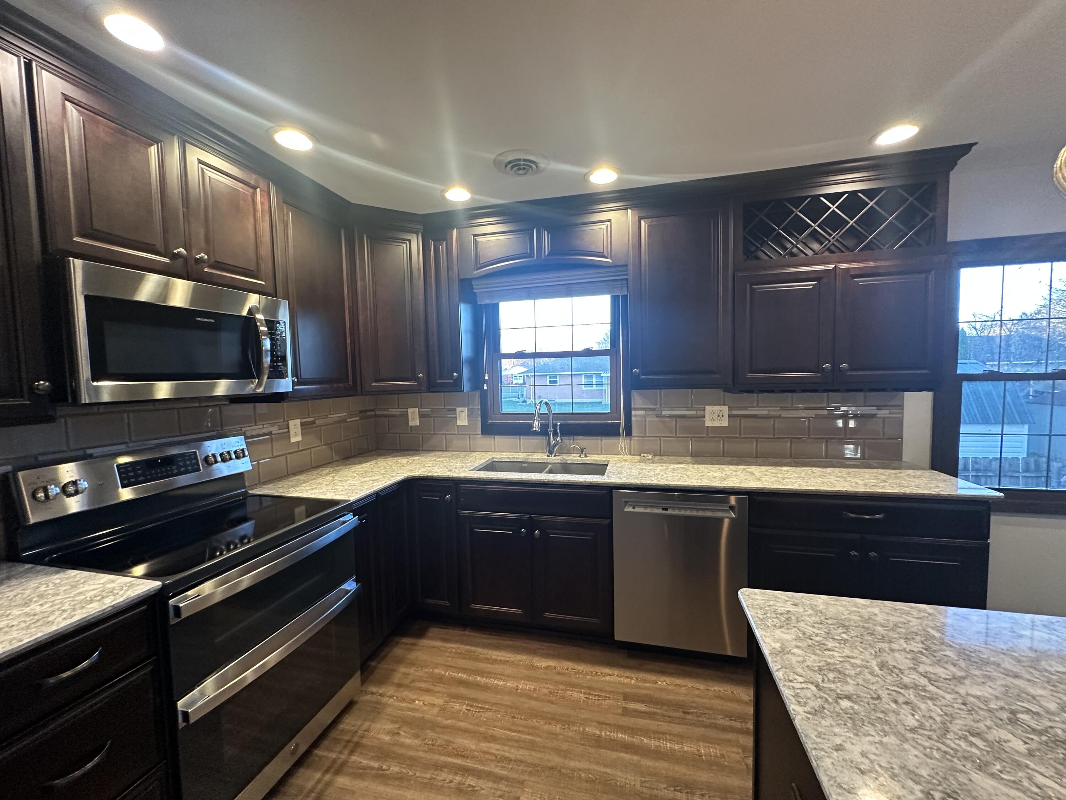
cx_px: 533
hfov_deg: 102.1
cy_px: 400
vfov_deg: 85.7
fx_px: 431
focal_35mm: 14
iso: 320
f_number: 2.2
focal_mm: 2.22
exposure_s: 1/60
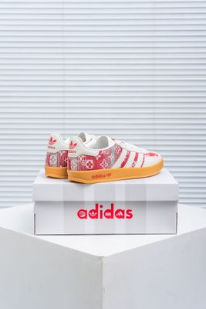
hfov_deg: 19.5
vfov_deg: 28.8
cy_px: 154
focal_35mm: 70
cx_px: 103
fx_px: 600
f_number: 5
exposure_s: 1/125
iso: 100
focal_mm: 70
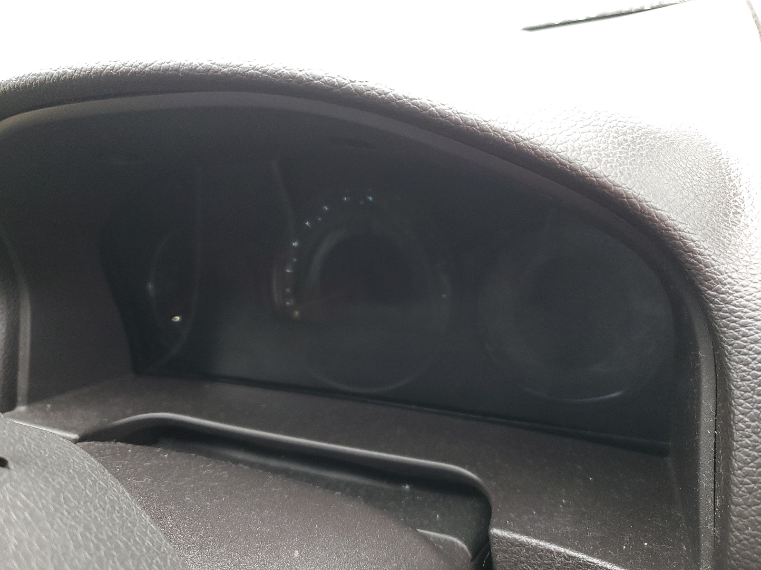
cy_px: 285
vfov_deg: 53.1
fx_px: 572
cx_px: 380
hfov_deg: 67.3
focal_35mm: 26
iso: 109
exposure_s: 1/60.2
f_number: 1.5
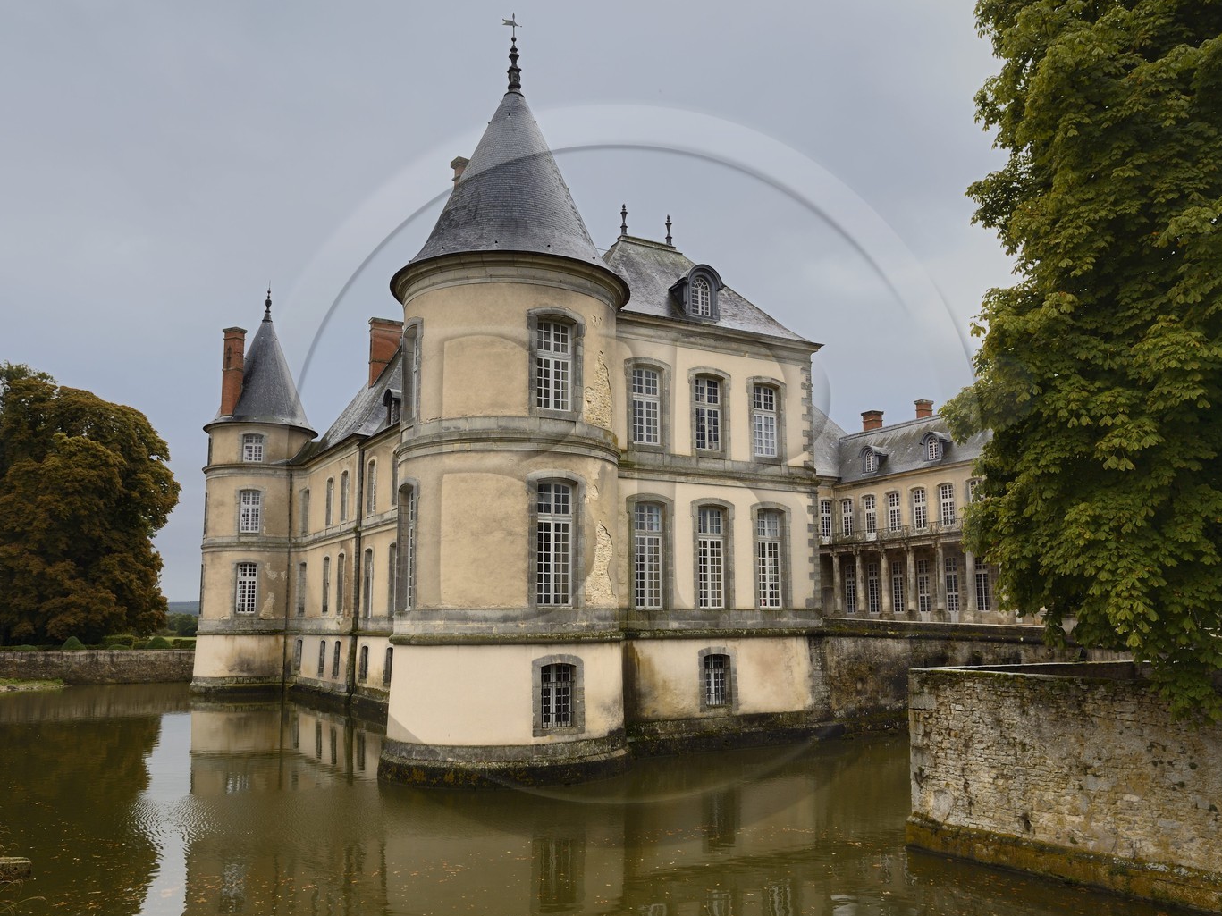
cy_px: 475
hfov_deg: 65.3
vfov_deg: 51.3
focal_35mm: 27
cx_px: 615
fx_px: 953
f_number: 10
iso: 200
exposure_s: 1/200
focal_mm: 24
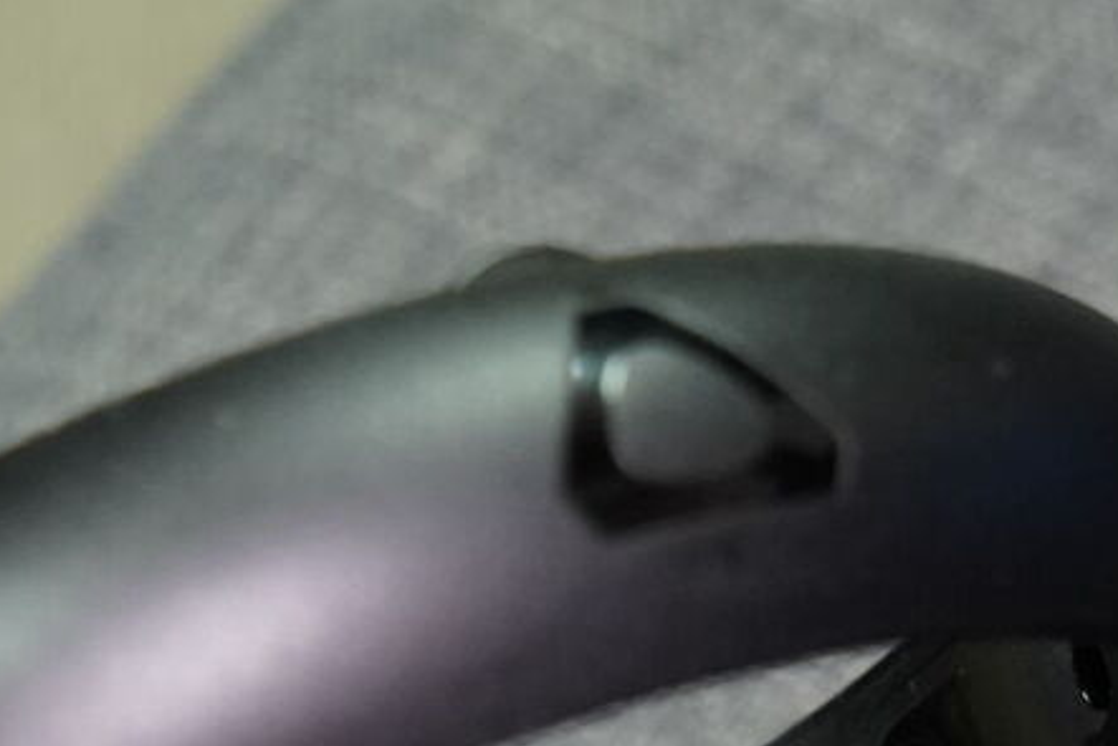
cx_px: 344
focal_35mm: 152
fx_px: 4722
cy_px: 1171
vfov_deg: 8.8
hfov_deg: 13.5
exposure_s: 1/160
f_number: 6.3
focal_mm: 35
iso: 3200
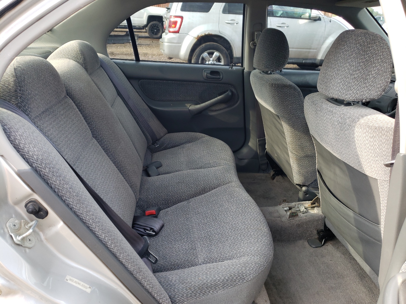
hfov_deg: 67.3
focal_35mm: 26
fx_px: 305
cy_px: 152
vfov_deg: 53.1
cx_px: 203
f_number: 1.5
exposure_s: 1/345
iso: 50
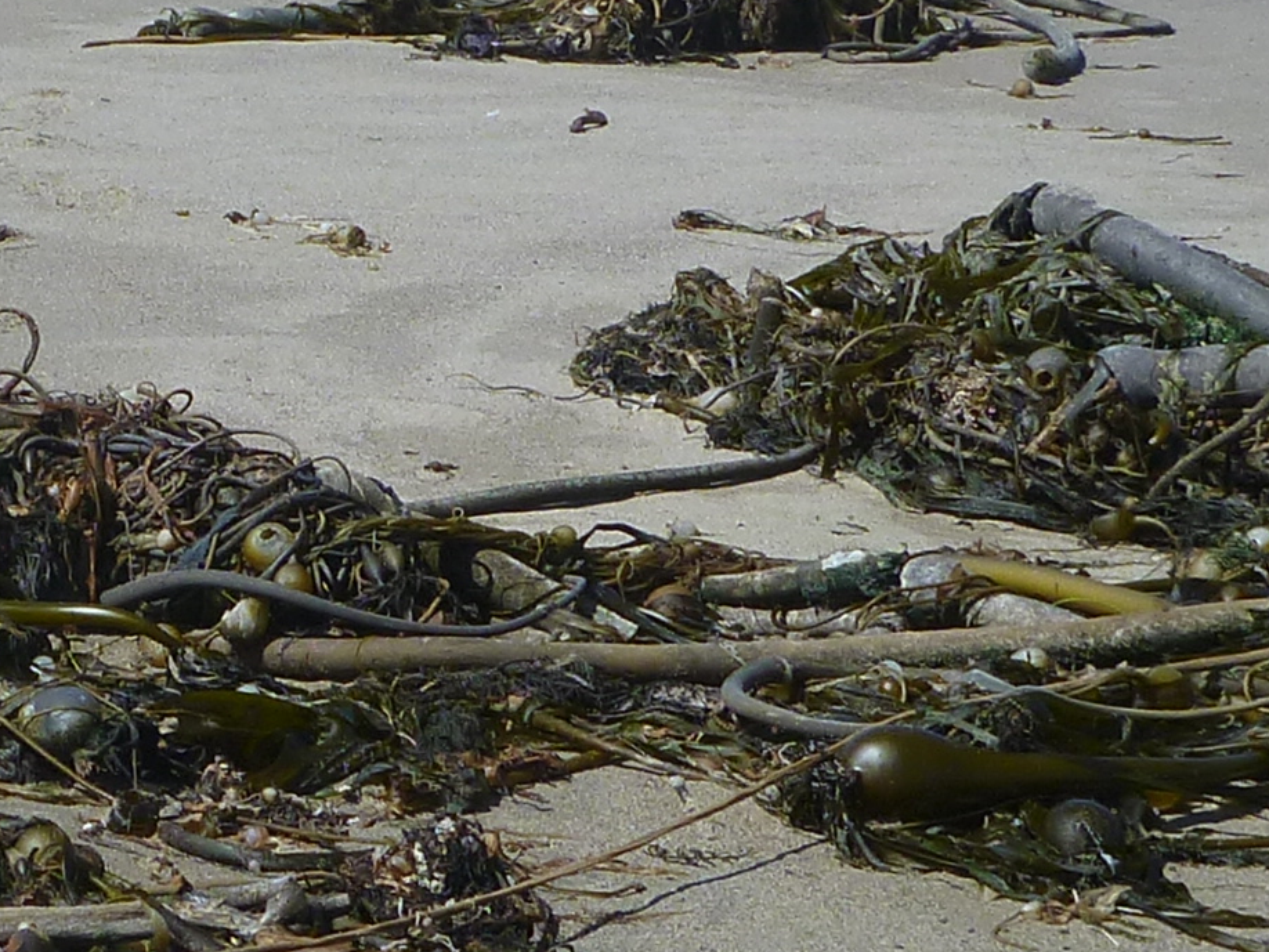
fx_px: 4474
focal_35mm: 122
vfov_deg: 12.2
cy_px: 450
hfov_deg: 16.0
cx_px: 181
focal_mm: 4.9
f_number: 3.3
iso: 100
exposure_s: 1/1300
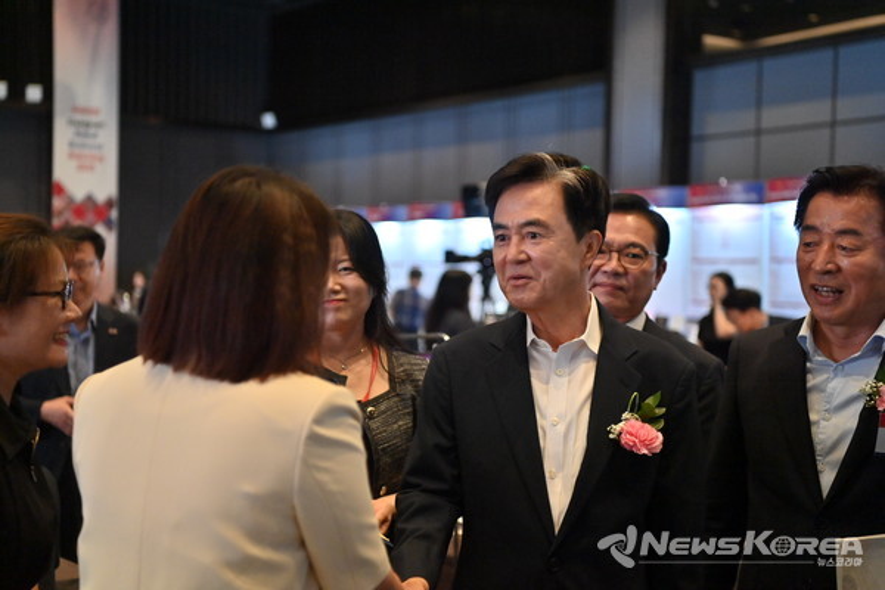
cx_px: 442
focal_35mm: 60
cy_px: 295
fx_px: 1475
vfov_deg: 22.6
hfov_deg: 33.4
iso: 4000
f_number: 3.2
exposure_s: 1/200
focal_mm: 60
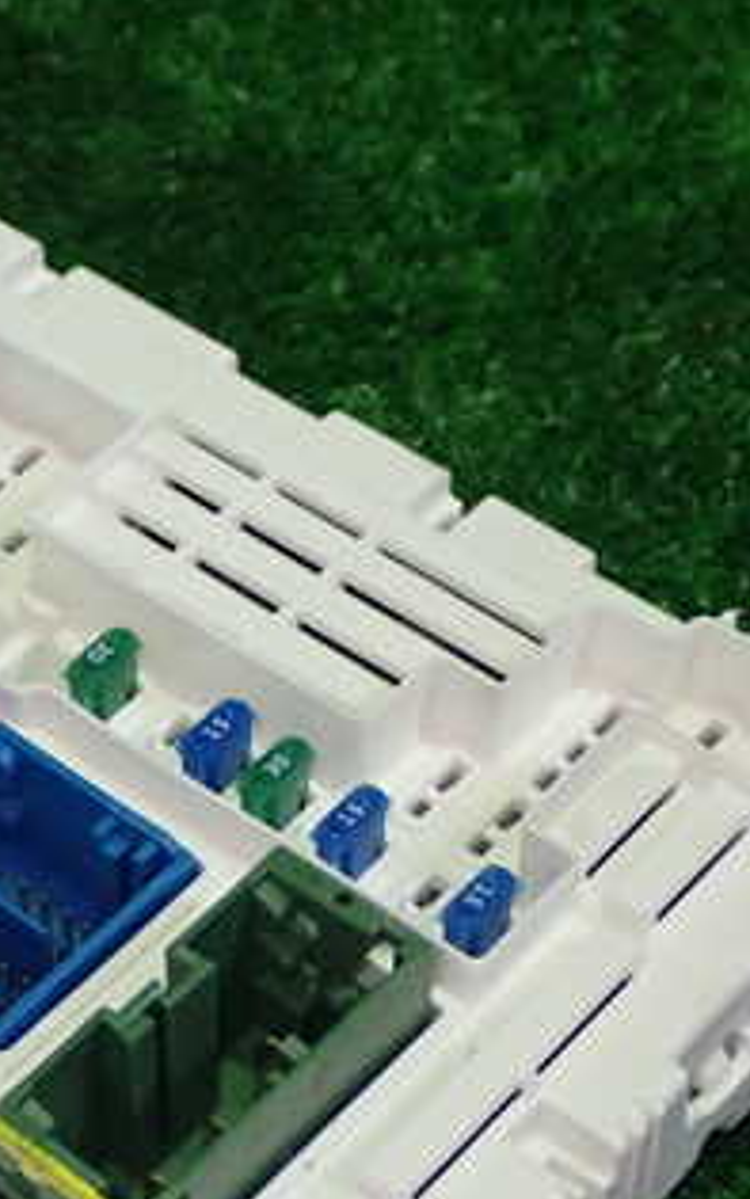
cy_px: 784
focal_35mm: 101
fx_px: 3302
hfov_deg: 12.8
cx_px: 8
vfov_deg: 20.5
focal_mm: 9.01
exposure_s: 1/50
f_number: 3.2
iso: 400
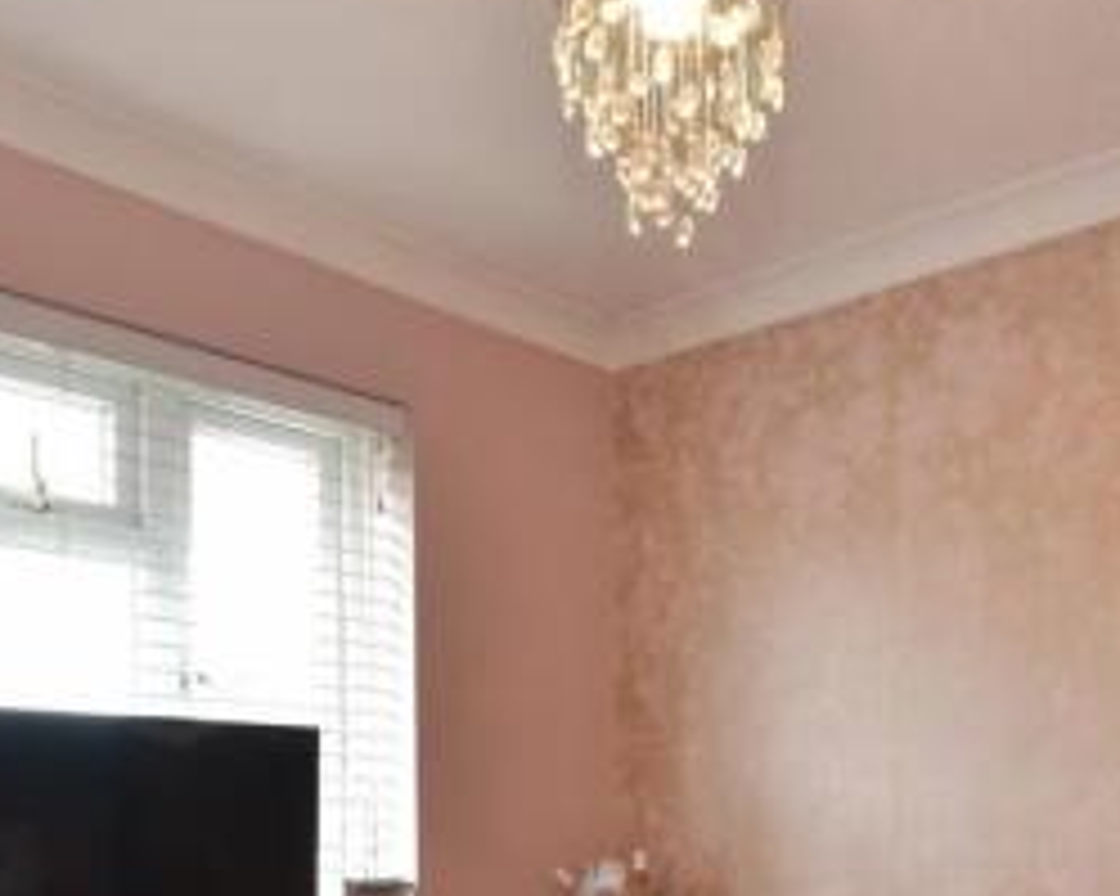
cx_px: 843
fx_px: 1226
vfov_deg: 36.9
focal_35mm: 37
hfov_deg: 47.2
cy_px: 844
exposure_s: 1/2
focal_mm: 10
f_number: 8
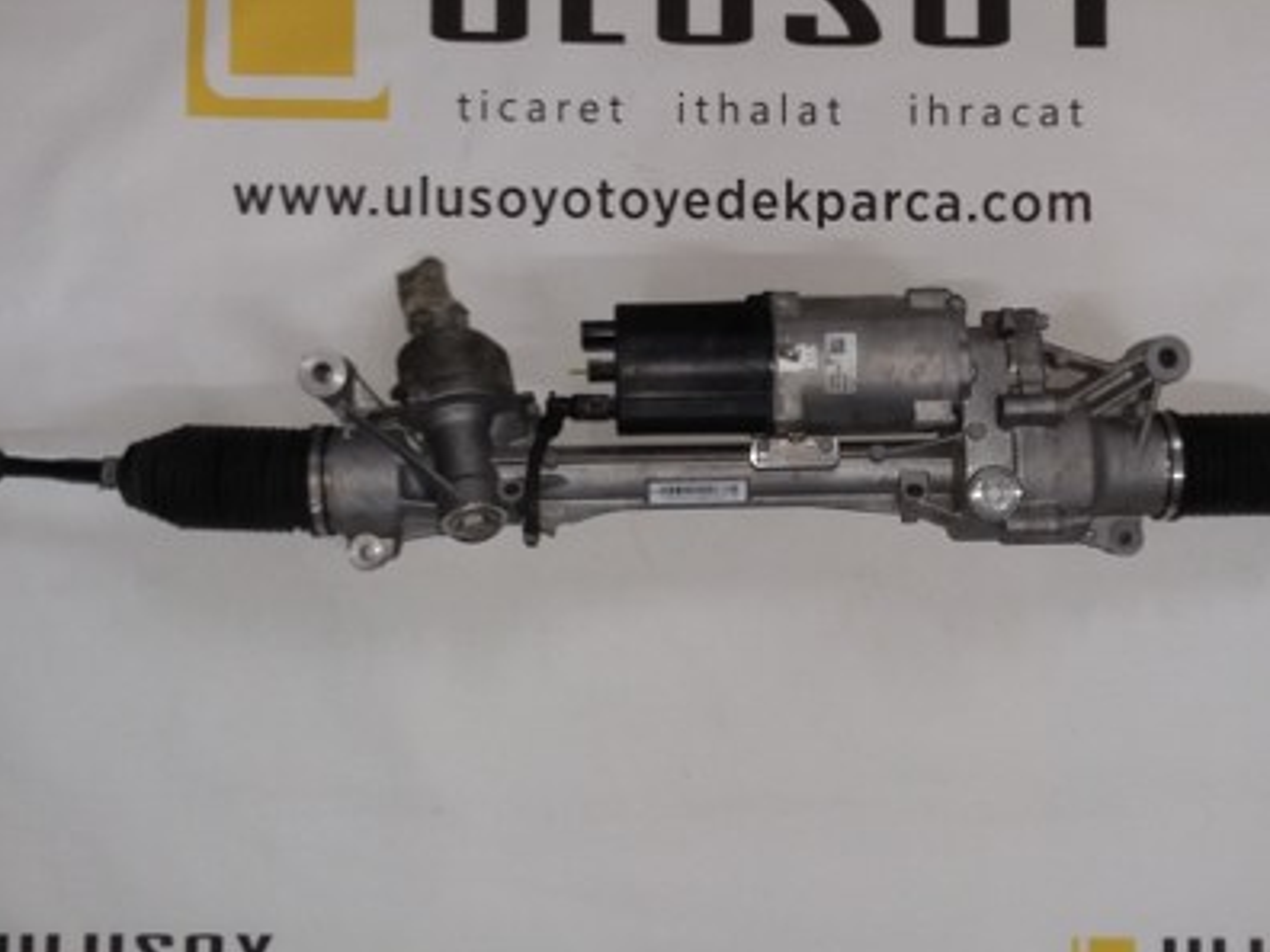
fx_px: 1724
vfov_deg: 30.9
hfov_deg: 40.4
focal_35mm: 47
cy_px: 449
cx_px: 673
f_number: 2.2
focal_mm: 3.3
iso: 80
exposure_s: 1/30
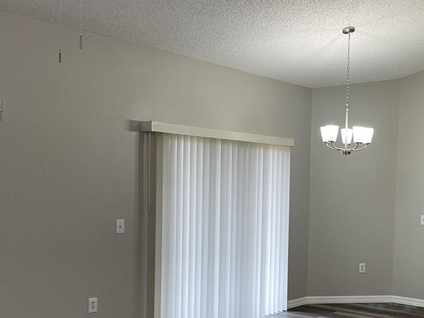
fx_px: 600
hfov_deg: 36.8
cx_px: 371
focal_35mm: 49
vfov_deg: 29.5
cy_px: 207
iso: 100
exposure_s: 1/120
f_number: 1.6
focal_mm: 4.2
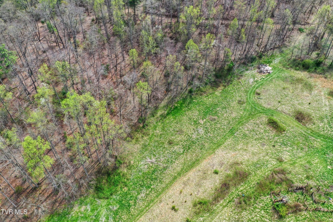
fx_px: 259
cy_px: 111
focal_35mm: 28
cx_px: 166
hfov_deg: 65.5
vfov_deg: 46.4
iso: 100
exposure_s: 1/120
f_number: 4.5
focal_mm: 10.26
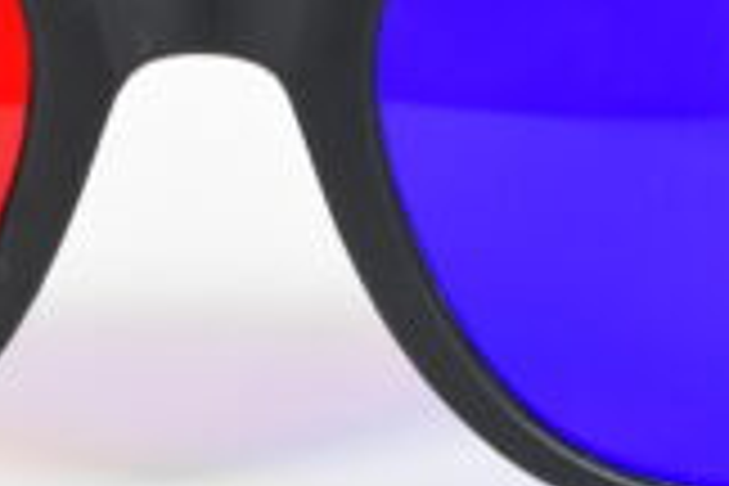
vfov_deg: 8.0
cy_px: 248
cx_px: 256
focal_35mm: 172
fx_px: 3480
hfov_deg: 11.9
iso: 1600
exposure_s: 1/80
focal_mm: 31
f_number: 5.6
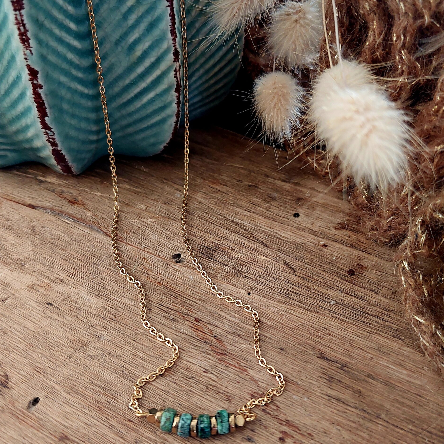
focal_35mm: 36
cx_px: 220
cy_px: 234
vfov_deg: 46.0
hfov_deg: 46.0
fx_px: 522
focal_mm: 4.6
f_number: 1.8
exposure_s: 1/50
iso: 200
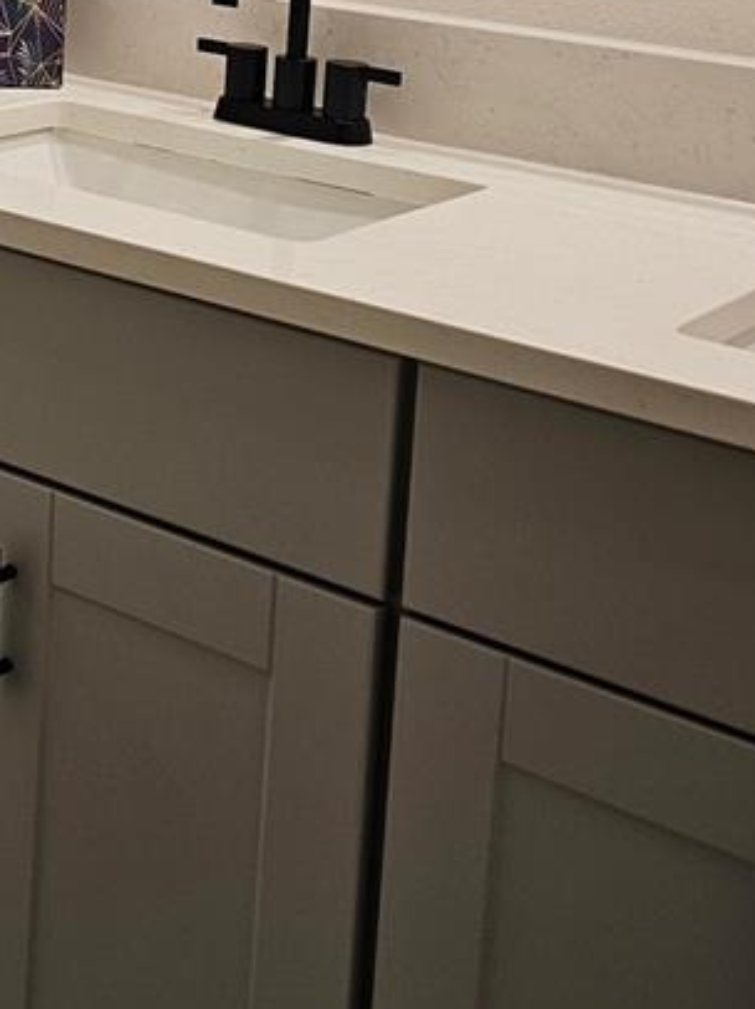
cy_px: -94
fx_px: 1980
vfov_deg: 26.4
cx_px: -315
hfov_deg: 19.3
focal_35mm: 68
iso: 125
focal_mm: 6.3
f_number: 1.7
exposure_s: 1/120
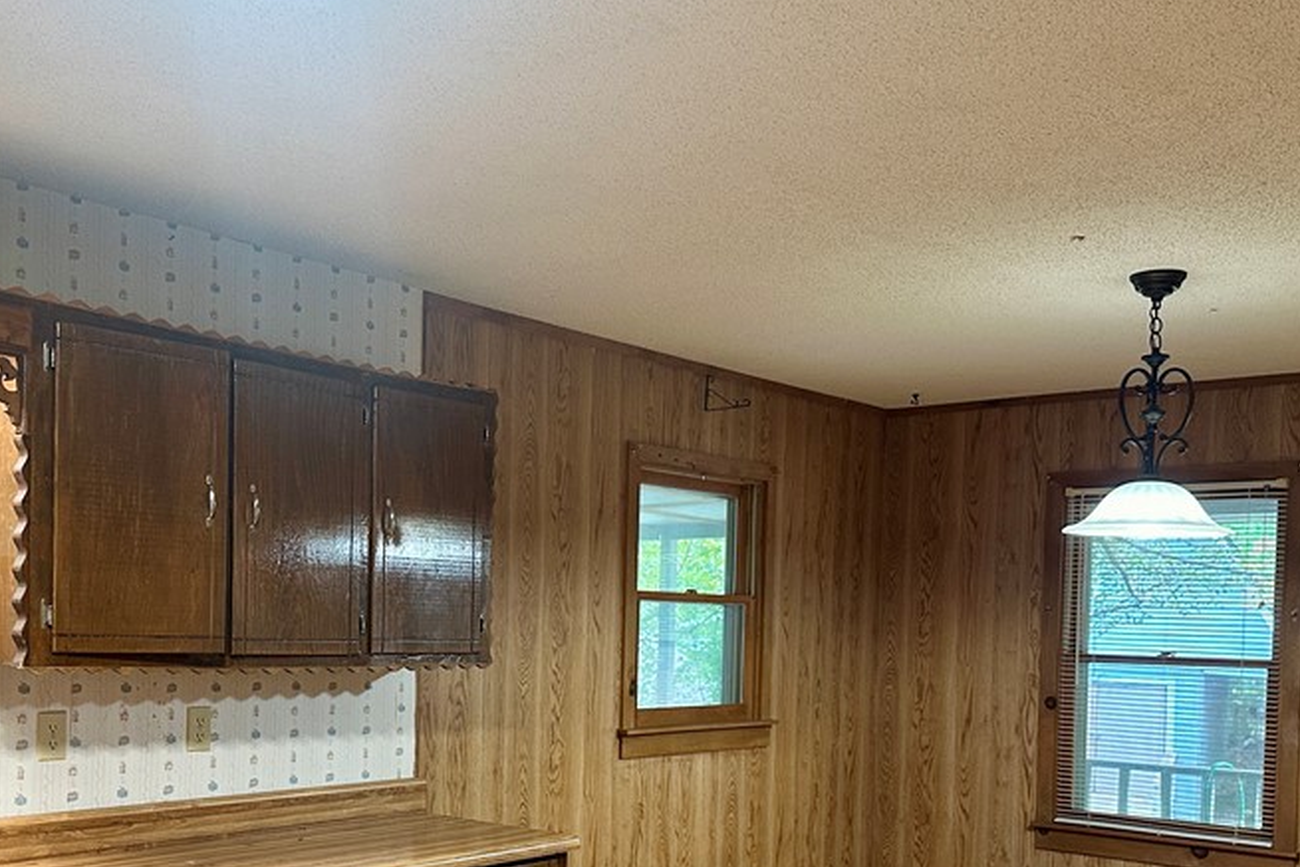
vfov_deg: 33.4
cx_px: 518
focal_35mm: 39
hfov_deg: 49.2
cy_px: 667
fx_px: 1409
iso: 250
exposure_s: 1/60
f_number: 1.78
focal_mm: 6.86
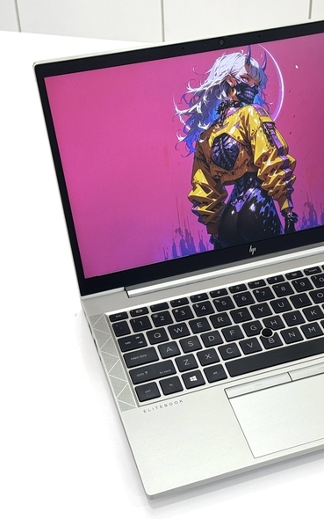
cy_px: 259
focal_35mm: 69
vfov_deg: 29.8
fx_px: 974
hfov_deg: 18.6
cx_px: 275
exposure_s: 1/100
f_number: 1.78
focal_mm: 6.76
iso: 50
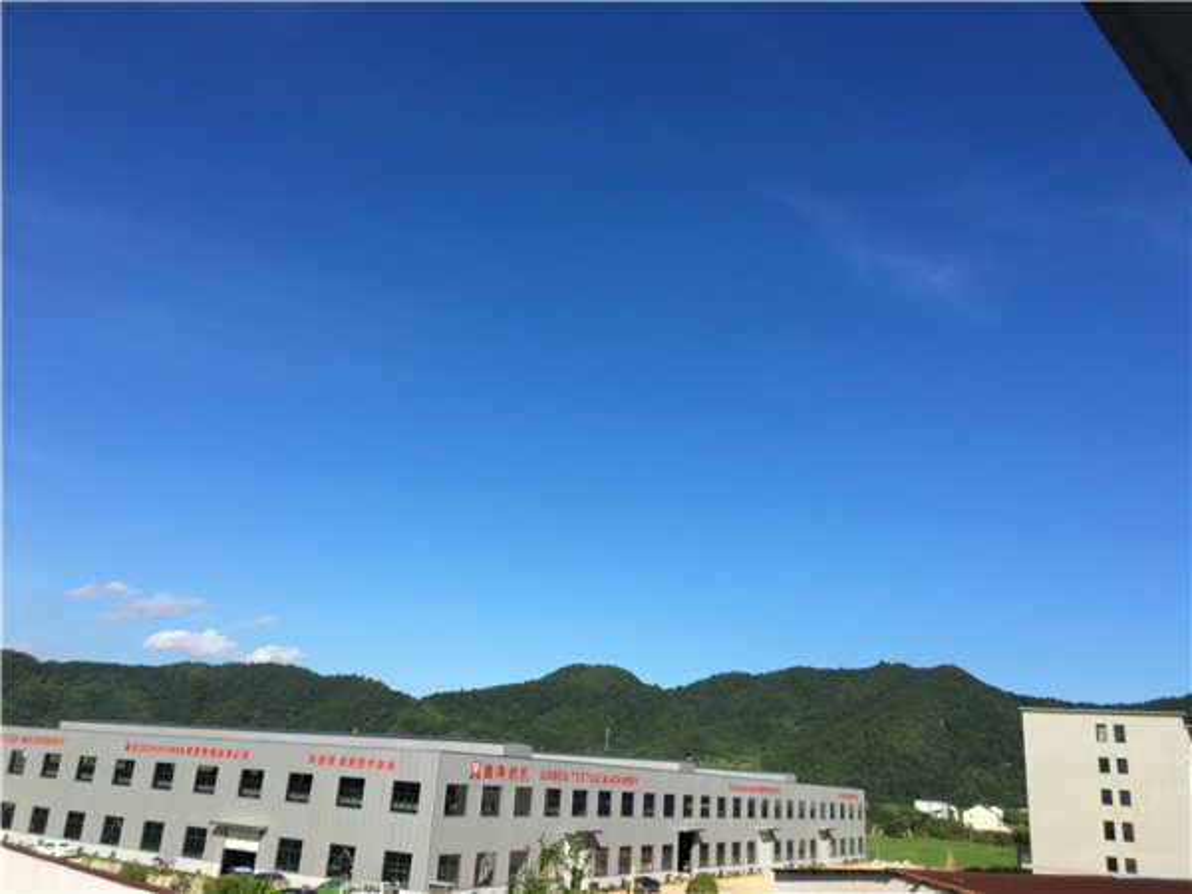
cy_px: 447
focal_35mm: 29
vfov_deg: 48.2
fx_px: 999
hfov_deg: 61.7
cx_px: 596
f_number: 2.2
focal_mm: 4.15
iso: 25
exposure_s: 1/1672
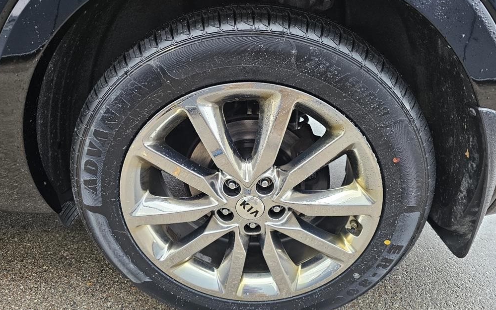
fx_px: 338
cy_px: 172
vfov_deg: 49.2
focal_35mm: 25
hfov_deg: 72.6
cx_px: 249
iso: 250
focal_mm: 6.3
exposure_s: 1/101
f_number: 1.7
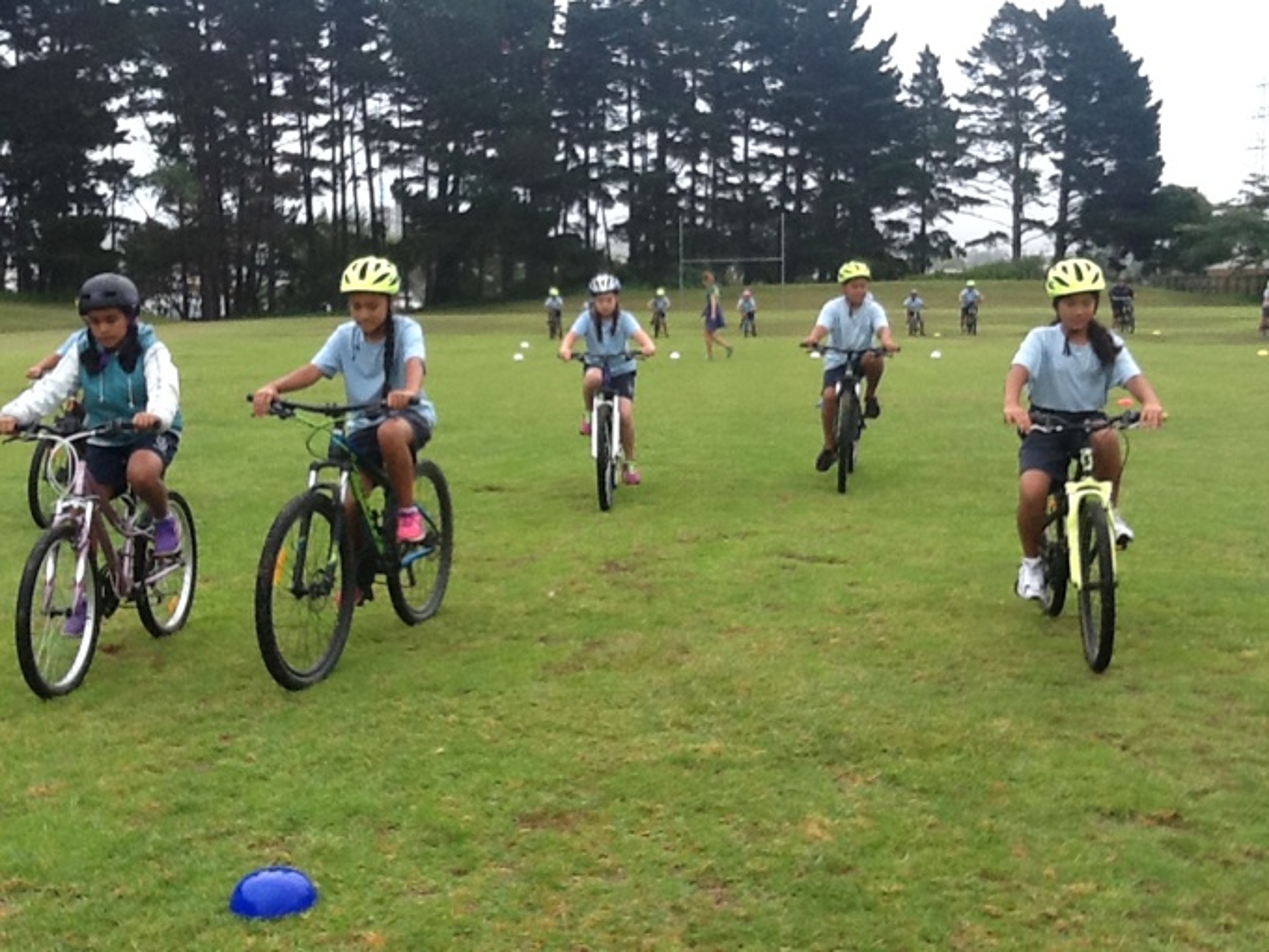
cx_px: 634
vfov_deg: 32.9
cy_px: 476
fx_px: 1613
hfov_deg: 42.9
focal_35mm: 44
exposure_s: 1/569
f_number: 2.4
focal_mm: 2.03
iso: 40
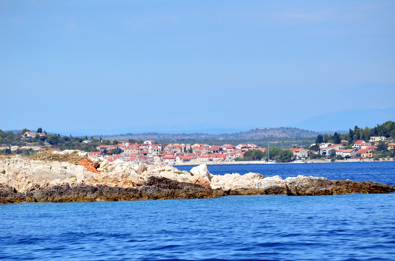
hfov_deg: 6.9
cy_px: 130
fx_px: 3284
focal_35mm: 300
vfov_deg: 4.6
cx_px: 198
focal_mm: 200
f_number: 5.6
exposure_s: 1/8000
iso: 1100
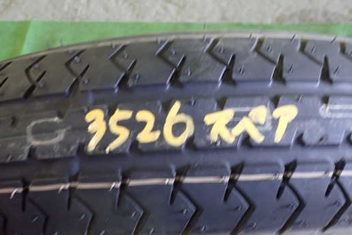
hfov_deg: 53.1
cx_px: 188
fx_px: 352
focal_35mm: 36
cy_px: 121
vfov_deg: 36.9
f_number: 2.3
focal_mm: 5.4
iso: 640
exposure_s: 1/30
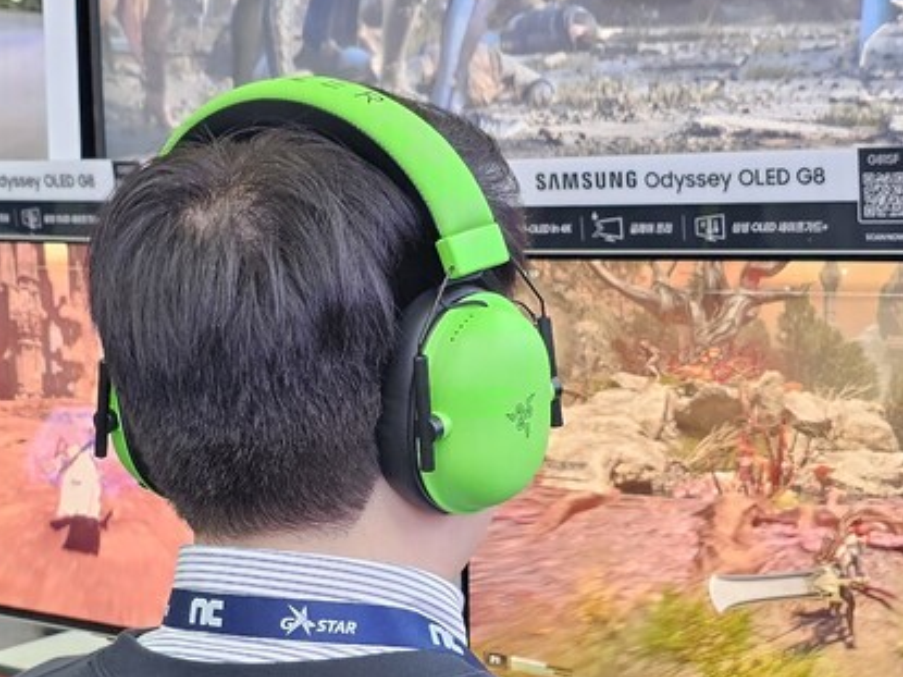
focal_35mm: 71
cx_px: 418
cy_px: 488
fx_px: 1852
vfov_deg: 20.6
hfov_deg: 27.4
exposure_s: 1/120
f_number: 1.7
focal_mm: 6.3
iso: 250
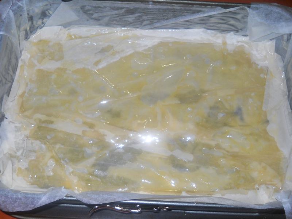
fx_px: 346
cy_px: 110
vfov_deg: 35.1
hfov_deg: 45.8
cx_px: 146
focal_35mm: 41
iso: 80
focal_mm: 6.72
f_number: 3.1
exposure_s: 1/30
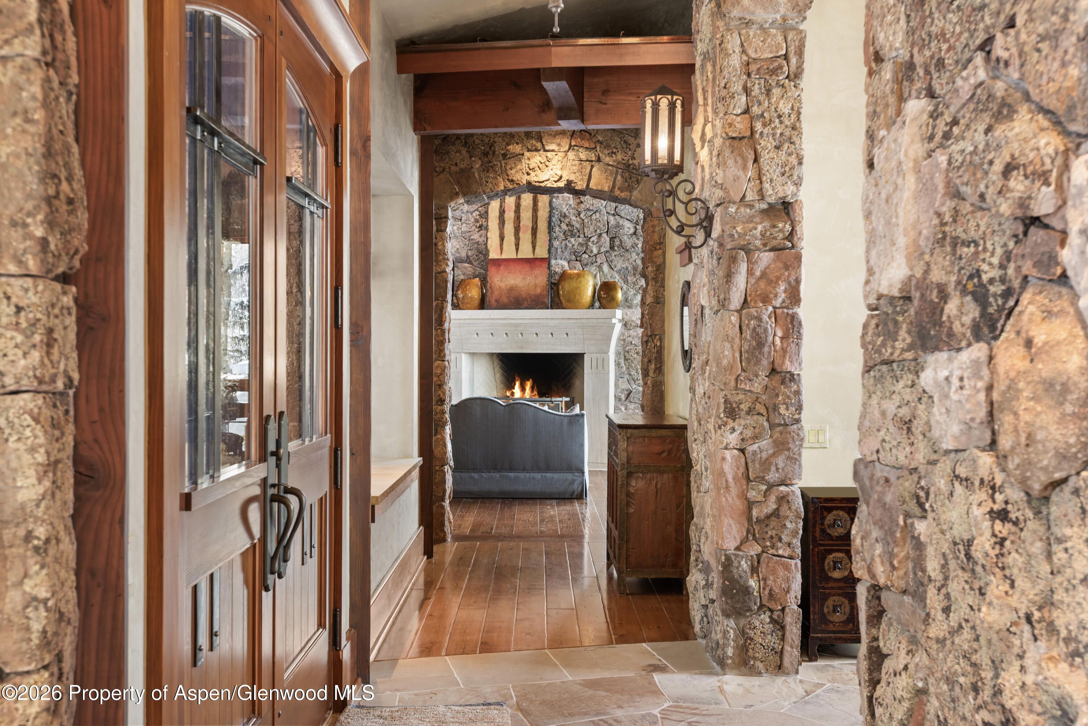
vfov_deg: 37.9
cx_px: 544
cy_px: 363
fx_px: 1058
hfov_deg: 54.4
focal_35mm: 35
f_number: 7.1
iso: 400
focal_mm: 35
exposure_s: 1/2.5
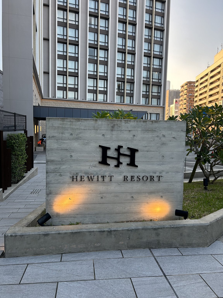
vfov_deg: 67.3
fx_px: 223
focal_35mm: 26
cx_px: 112
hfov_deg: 53.1
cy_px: 149
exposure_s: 1/270
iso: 50
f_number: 1.5
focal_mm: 5.7
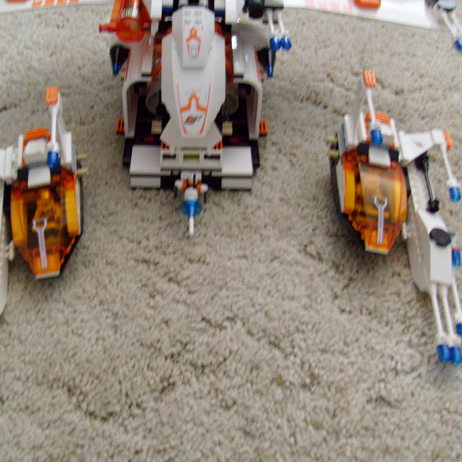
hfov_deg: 39.9
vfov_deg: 40.0
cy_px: 229
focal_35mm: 42
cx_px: 196
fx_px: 634
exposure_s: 1/4
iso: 200
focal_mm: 5.8
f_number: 2.8
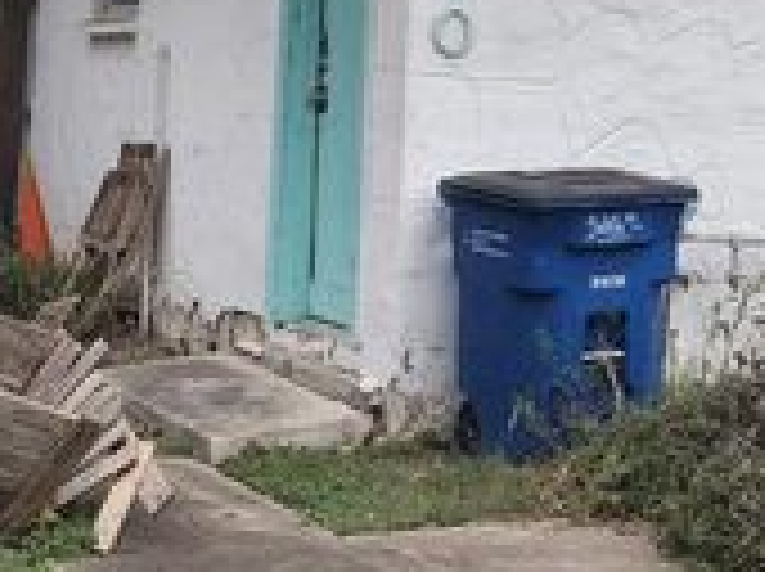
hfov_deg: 21.2
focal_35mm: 91
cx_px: 666
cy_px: -74
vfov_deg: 15.7
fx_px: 2008
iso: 50
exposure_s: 1/1199
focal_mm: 4.3
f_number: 2.4
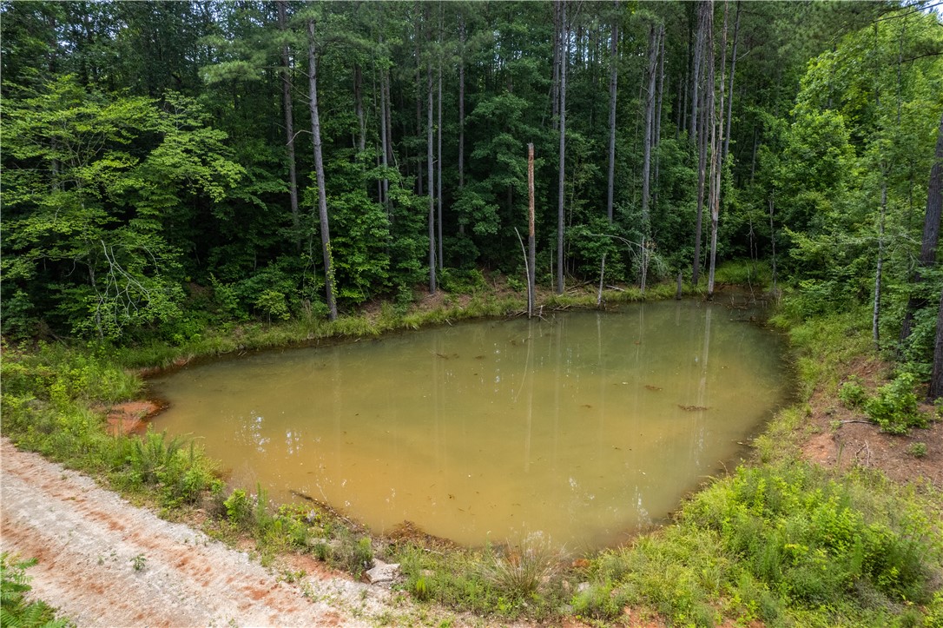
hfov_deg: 78.6
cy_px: 314
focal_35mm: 22
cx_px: 472
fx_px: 576
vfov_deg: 57.2
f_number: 2.8
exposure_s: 1/1000
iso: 100
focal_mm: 8.38
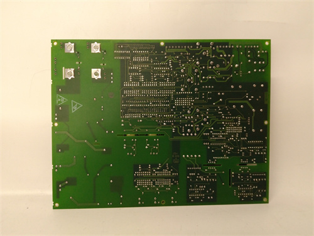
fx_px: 245
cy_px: 118
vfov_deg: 51.4
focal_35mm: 27
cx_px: 157
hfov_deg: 65.3
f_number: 2
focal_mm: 3.79
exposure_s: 1/33
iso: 194
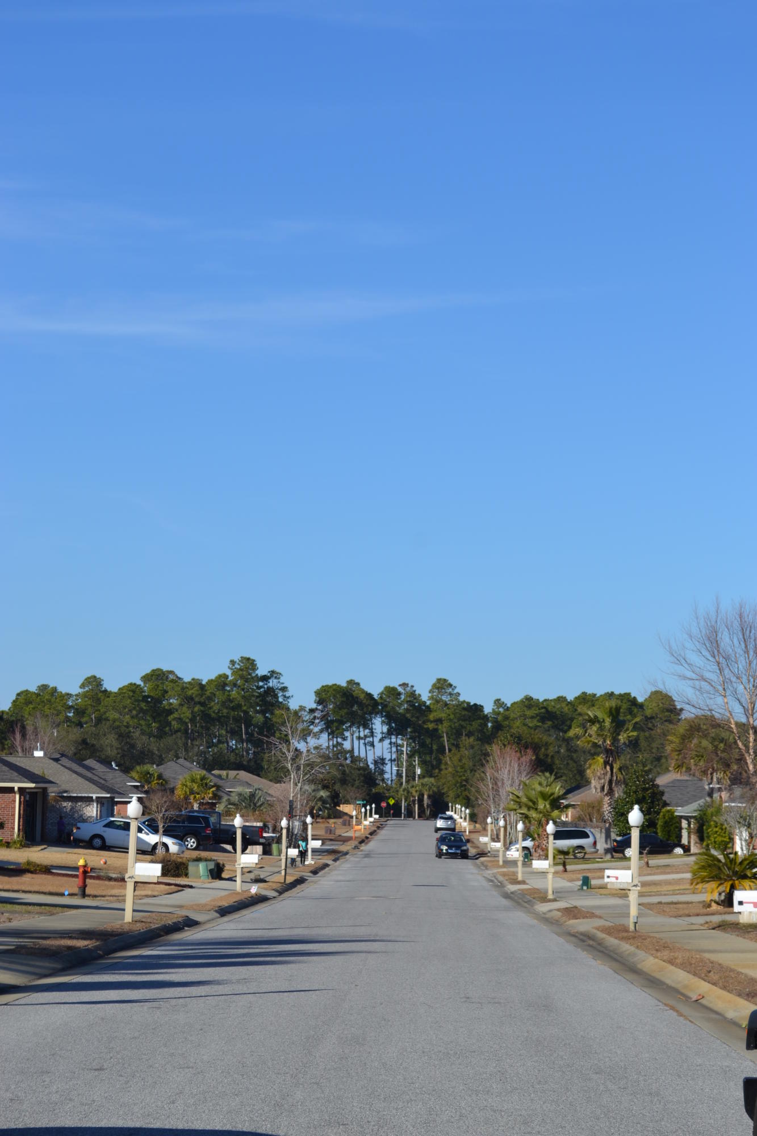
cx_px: 378
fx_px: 2602
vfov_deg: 24.6
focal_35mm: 82
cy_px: 568
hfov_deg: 16.6
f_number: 9
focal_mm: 55
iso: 100
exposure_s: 1/320
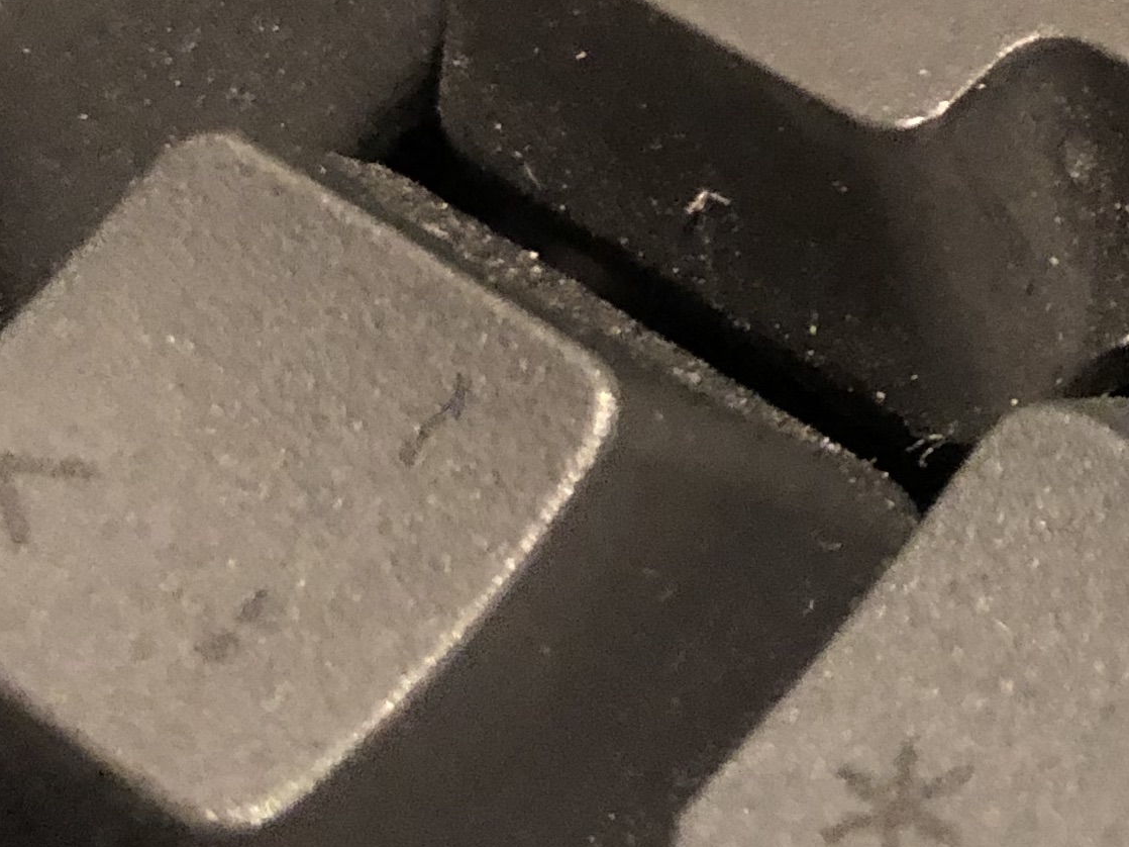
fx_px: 3293
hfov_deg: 17.8
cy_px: -232
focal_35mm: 101
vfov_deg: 14.1
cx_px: 1582
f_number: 1.8
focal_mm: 3.99
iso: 160
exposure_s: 1/4
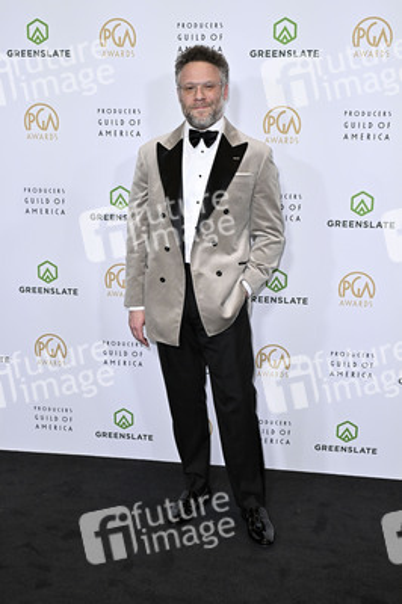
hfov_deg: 35.9
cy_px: 302
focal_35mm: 37
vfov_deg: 51.9
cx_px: 201
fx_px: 621
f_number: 5.6
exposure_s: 1/320
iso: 2000
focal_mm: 37
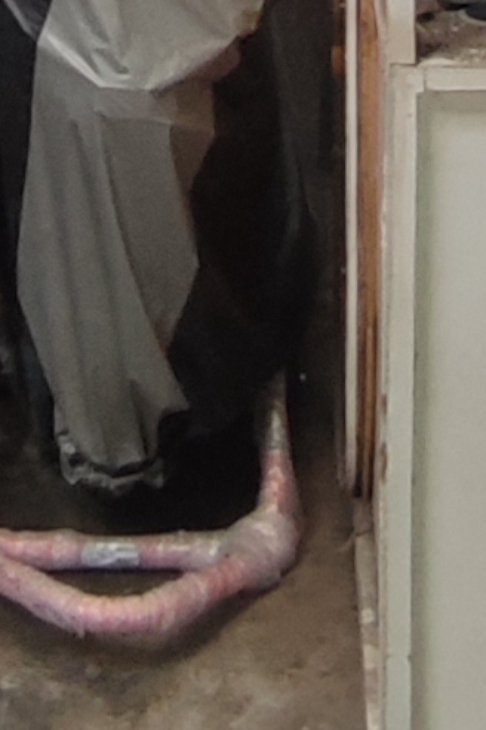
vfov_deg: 14.9
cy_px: -752
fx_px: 2248
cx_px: 130
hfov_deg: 12.3
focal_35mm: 111
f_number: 2.2
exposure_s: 1/50
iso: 55
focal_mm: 1.65
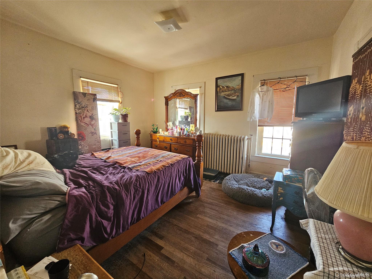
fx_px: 140
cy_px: 140
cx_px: 186
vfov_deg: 89.9
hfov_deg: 106.2
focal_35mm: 13
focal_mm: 2.2
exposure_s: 1/77.4
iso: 400
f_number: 2.2
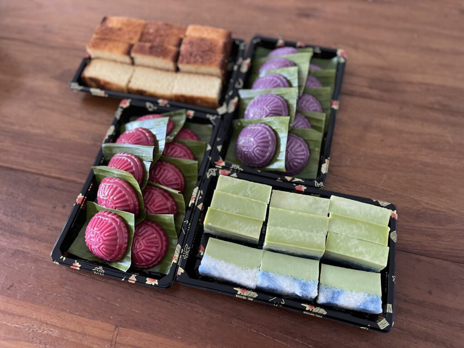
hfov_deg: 67.3
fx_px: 349
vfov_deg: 53.1
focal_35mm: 26
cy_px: 174
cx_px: 232
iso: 500
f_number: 1.6
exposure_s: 1/40
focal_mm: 5.1
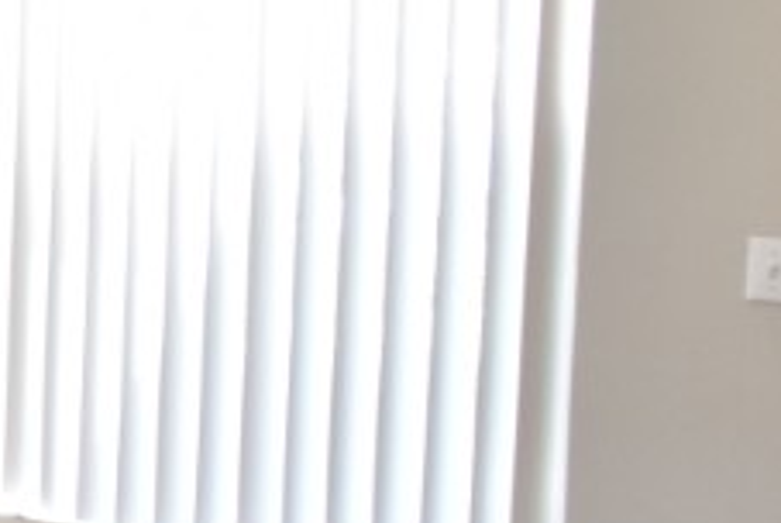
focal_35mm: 76
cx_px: -667
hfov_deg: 19.2
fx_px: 1651
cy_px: 79
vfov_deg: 17.8
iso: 800
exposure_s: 1/90
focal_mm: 10
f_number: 3.5
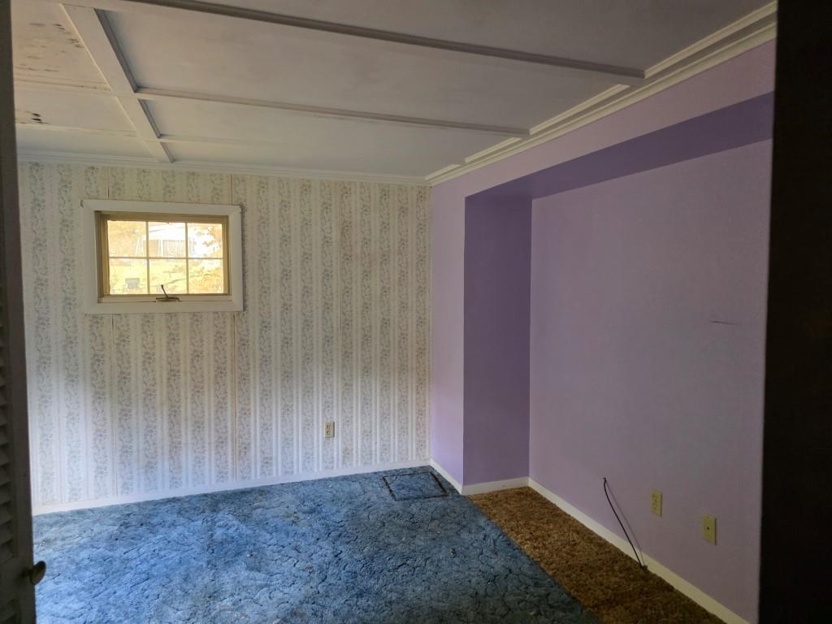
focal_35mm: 23
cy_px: 312
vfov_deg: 58.9
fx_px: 553
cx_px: 416
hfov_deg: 73.9
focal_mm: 6.3
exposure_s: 1/120
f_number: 1.7
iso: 1250
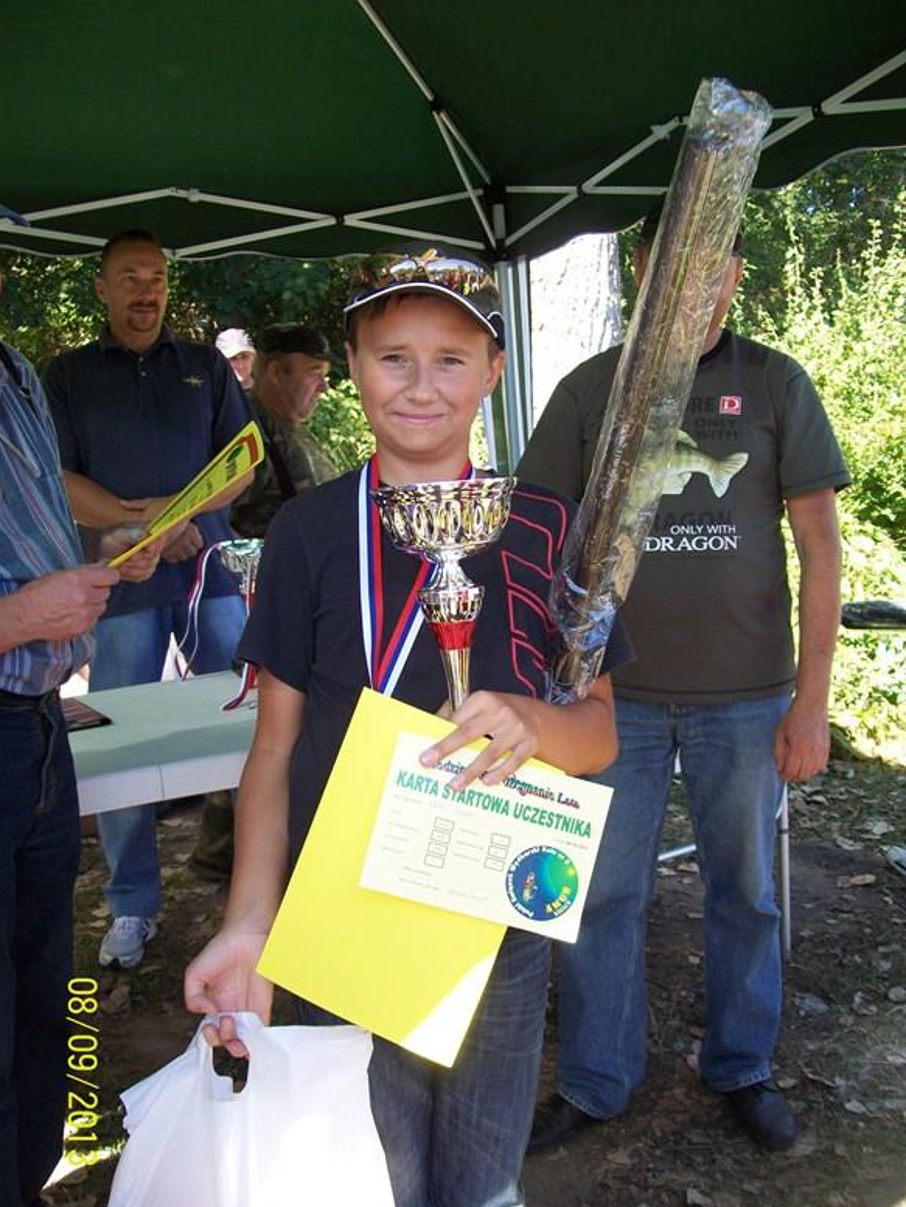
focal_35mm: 35
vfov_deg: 52.6
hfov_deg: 40.7
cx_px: 444
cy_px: 607
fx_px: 1221
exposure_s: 1/125
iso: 64
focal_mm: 6.1
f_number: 2.7
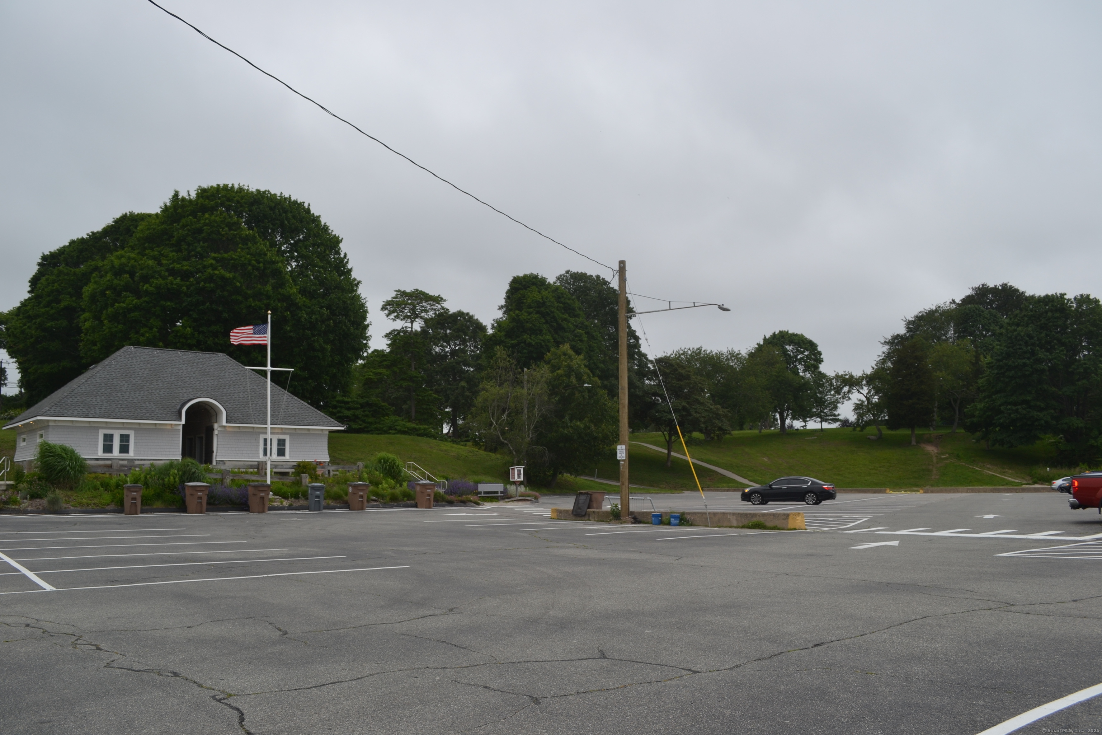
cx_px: 551
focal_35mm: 30
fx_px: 918
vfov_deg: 43.6
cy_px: 368
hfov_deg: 61.9
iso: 100
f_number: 6.3
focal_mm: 20
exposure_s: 1/200
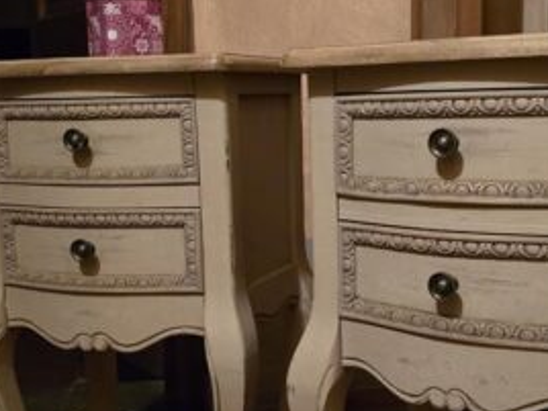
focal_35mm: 44
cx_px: 315
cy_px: 242
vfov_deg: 32.8
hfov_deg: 42.8
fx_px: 697
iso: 2500
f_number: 1.7
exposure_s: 1/100
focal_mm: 6.3
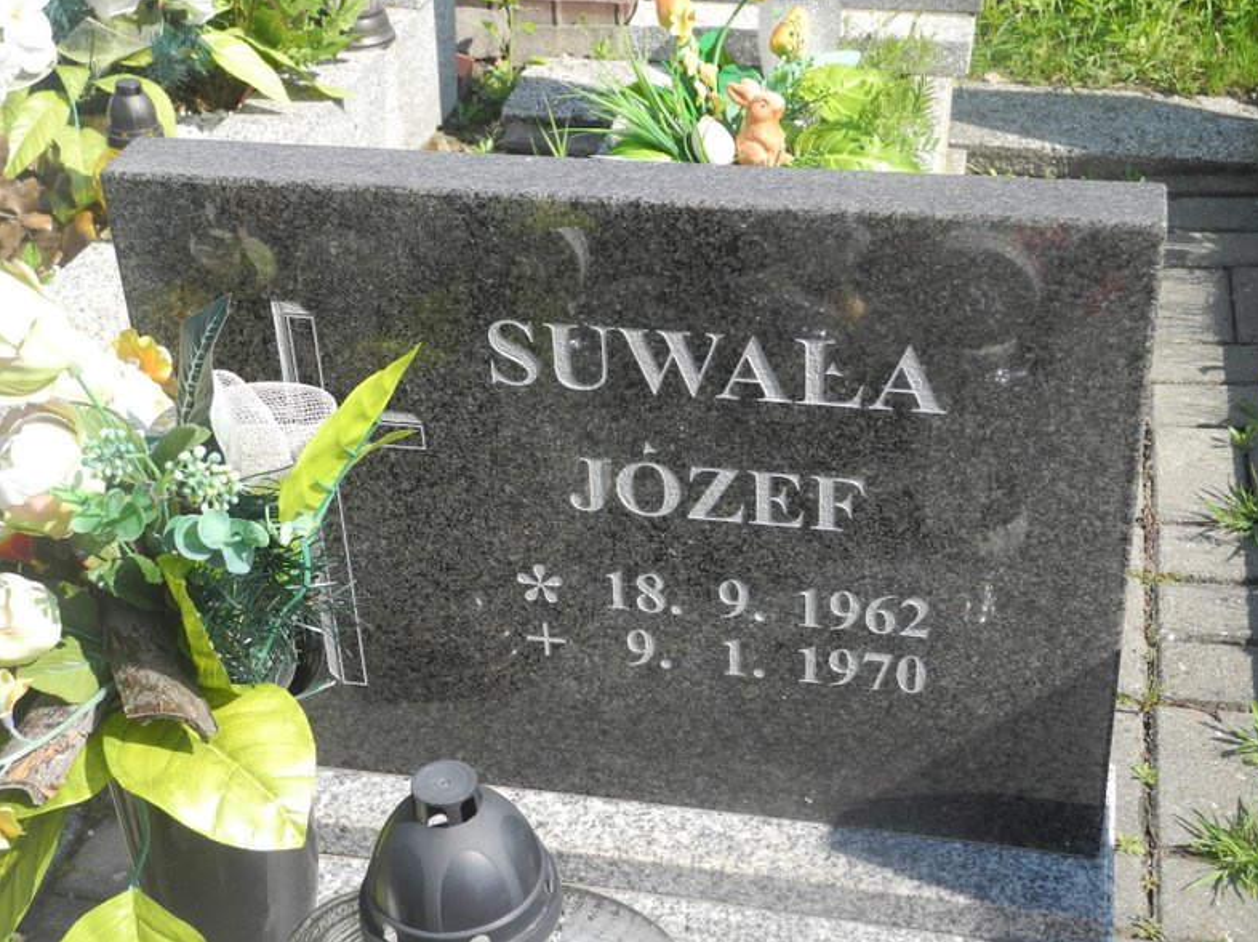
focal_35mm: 56
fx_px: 2035
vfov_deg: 26.1
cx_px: 639
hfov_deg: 34.4
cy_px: 464
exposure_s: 1/500
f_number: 3.5
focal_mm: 11.8
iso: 100
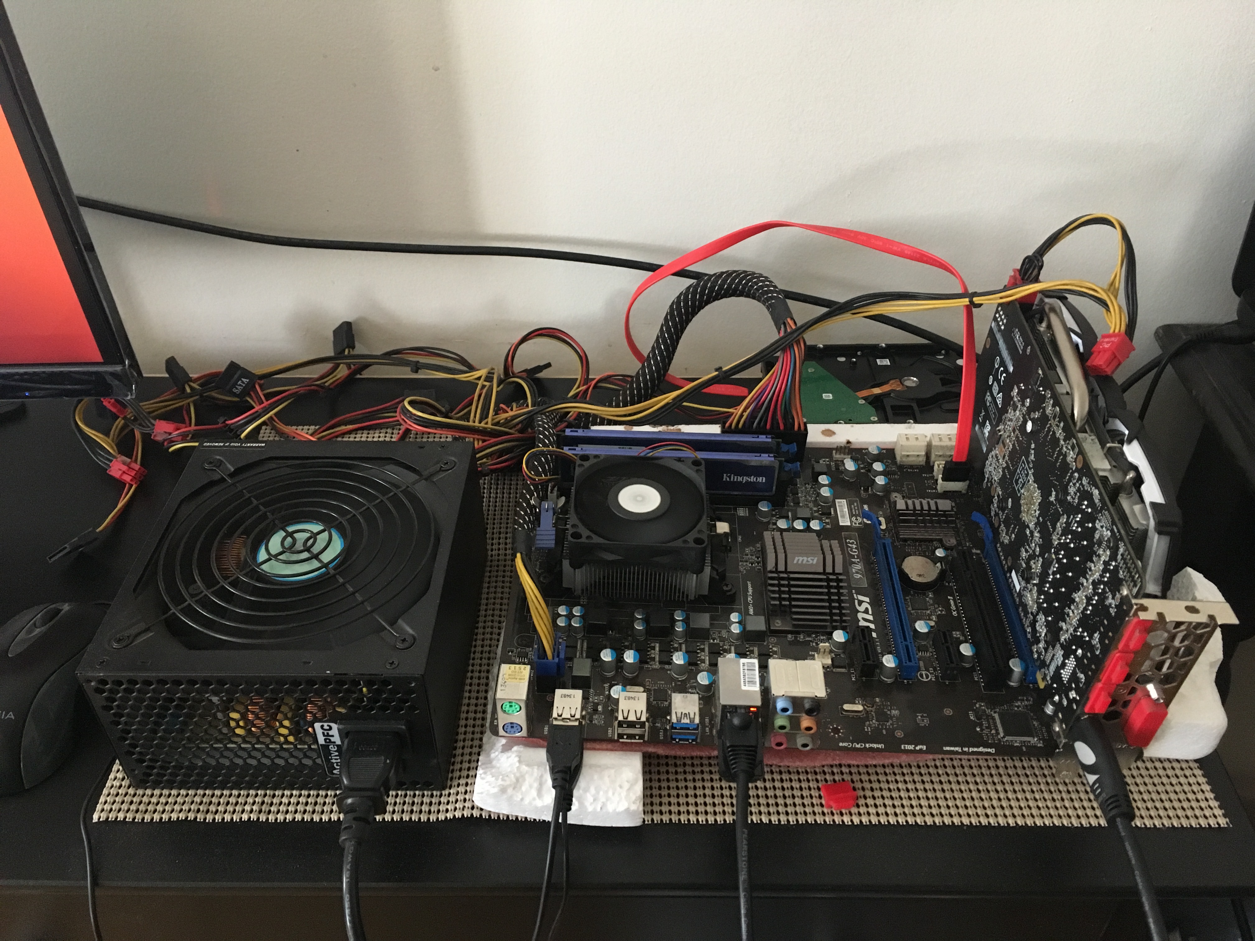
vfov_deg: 48.2
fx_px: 1051
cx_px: 628
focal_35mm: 29
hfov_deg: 61.7
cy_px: 470
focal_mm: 4.15
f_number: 2.2
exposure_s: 1/30
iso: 200
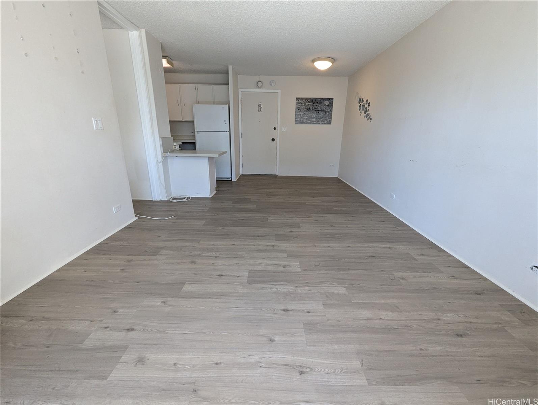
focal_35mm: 13
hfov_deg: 106.1
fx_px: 202
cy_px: 202
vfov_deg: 90.1
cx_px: 269
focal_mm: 1.95
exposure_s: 1/120
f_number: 2.2
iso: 105
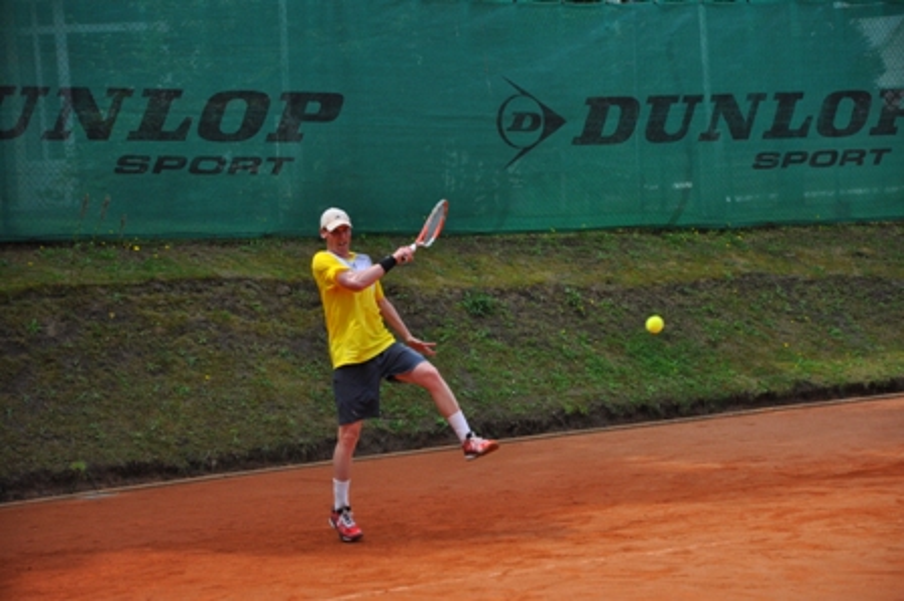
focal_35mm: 147
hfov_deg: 14.0
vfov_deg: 9.3
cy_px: 300
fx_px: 3689
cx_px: 452
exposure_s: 1/1000
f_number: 5.6
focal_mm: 98
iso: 400
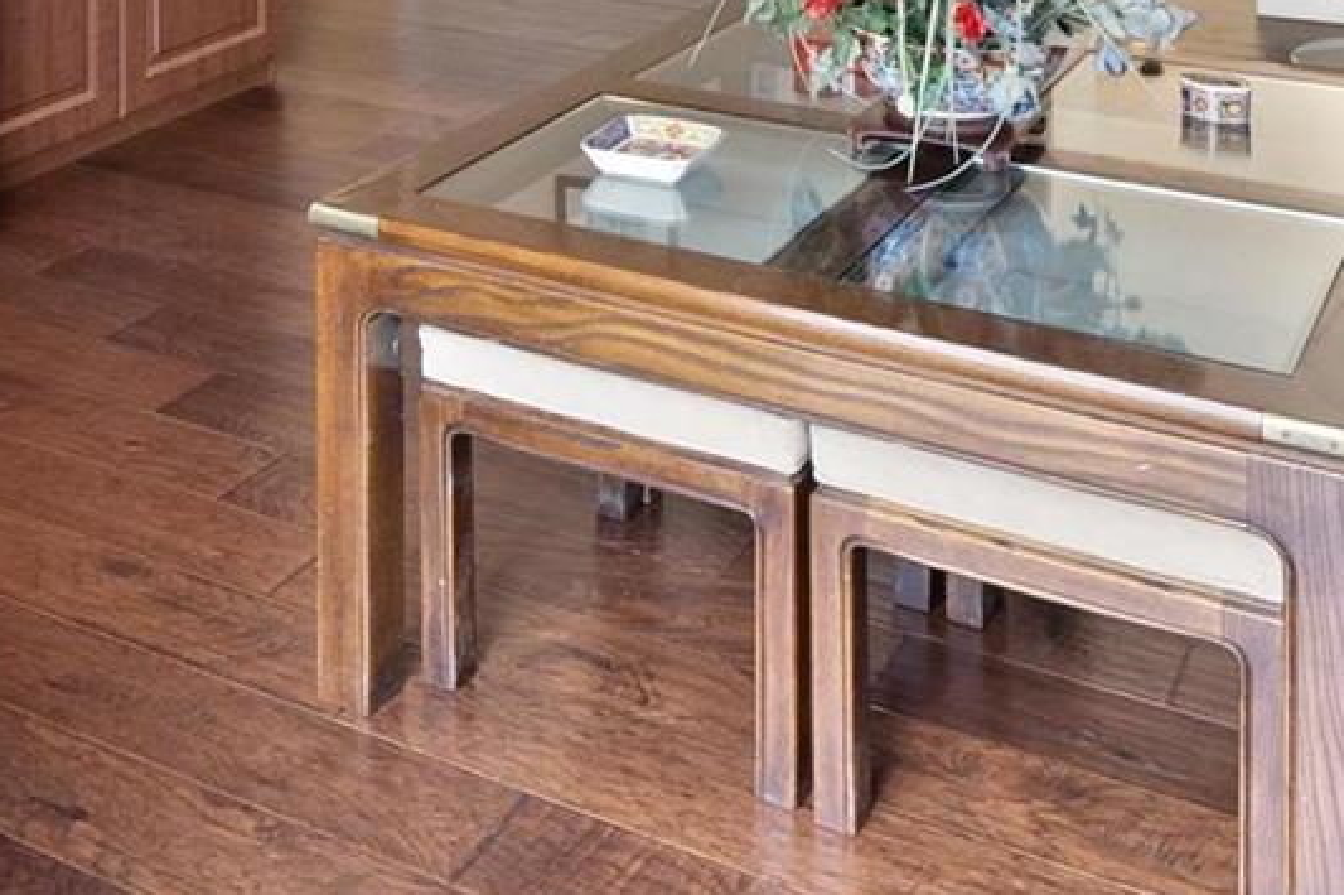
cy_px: -401
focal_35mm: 48
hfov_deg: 41.0
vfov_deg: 23.3
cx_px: 580
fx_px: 1791
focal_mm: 8
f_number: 6.3
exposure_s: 1/6
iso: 400
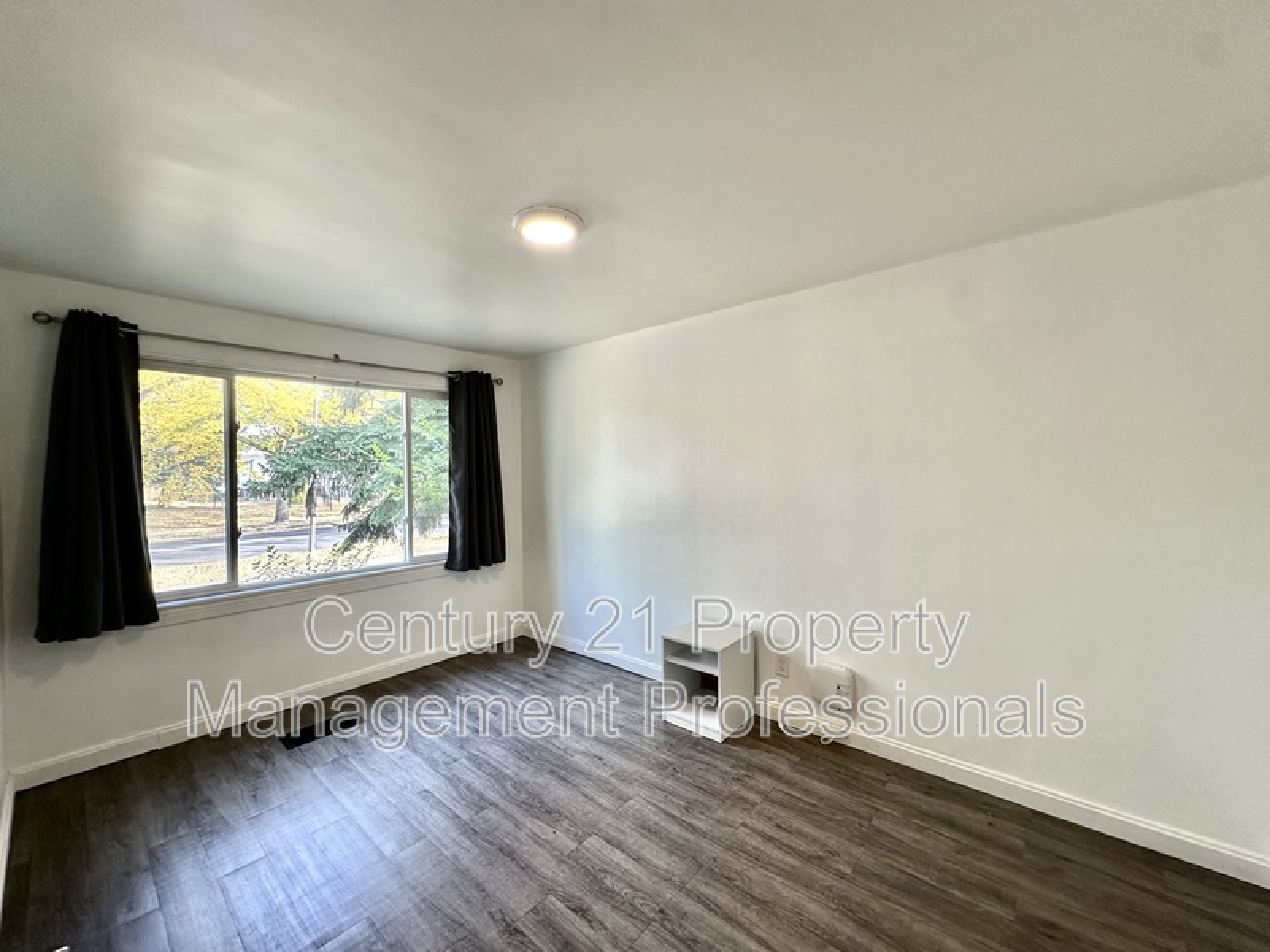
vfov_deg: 85.7
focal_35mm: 14
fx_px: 514
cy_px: 476
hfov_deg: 102.1
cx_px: 635
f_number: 2.2
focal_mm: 2.22
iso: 100
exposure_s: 1/120
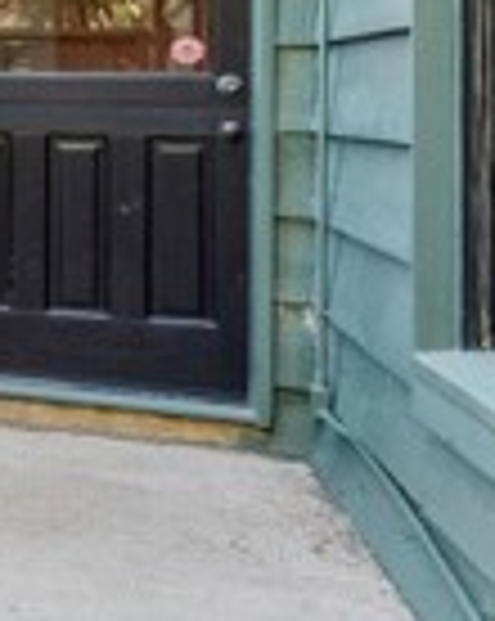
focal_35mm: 75
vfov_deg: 24.8
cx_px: -891
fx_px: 1374
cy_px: 81
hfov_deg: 12.3
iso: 100
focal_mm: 17.2
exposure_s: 1.3
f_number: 22
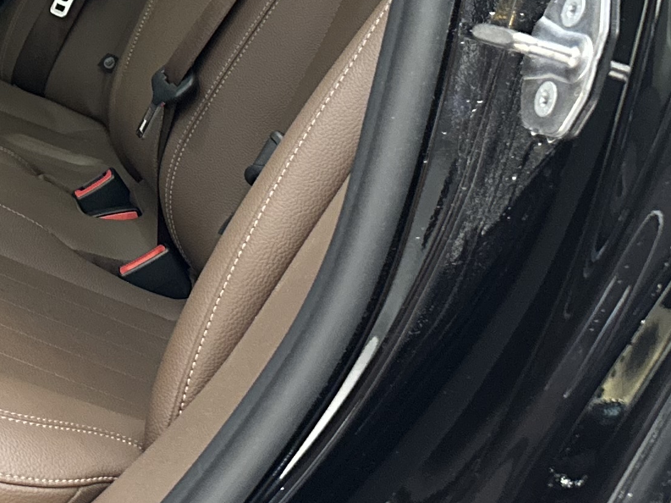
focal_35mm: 88
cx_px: -245
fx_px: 1706
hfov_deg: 20.1
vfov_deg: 16.0
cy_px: -120
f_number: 1.78
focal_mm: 6.86
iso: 800
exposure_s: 1/41
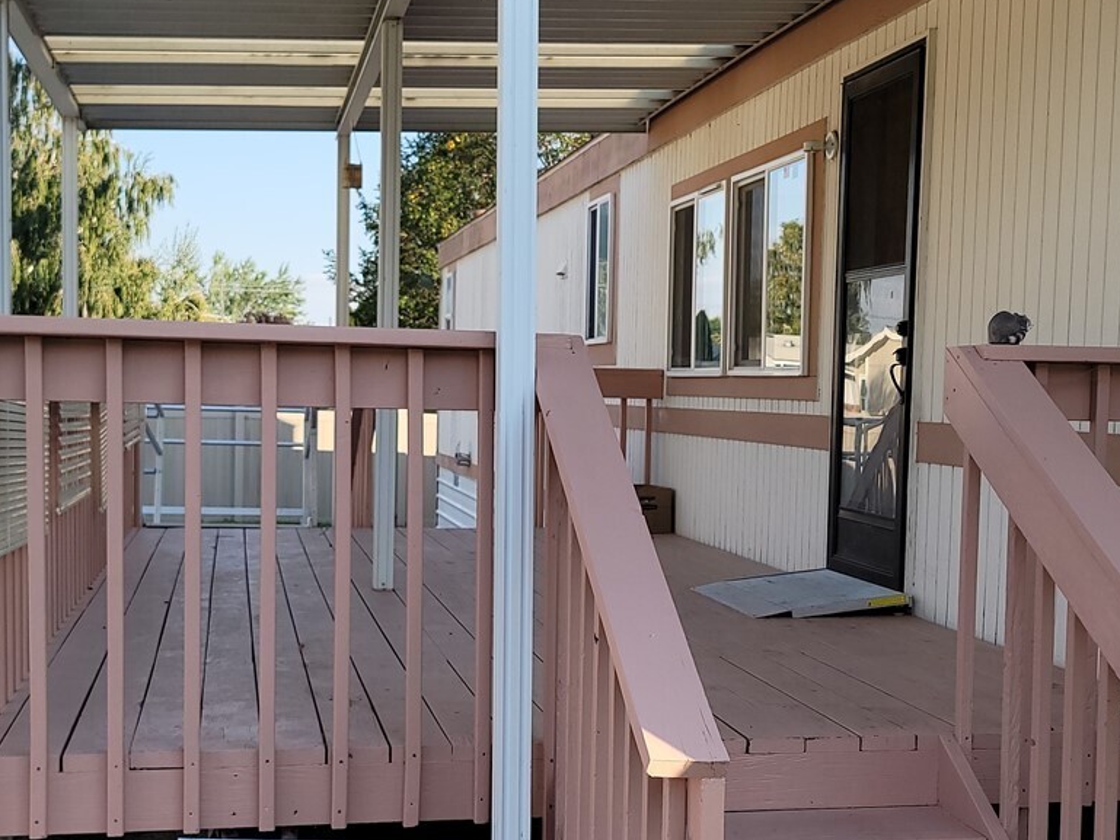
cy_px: 526
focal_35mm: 52
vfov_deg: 27.9
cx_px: 602
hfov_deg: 36.8
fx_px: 1683
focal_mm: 7
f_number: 1.8
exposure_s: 1/420
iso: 20
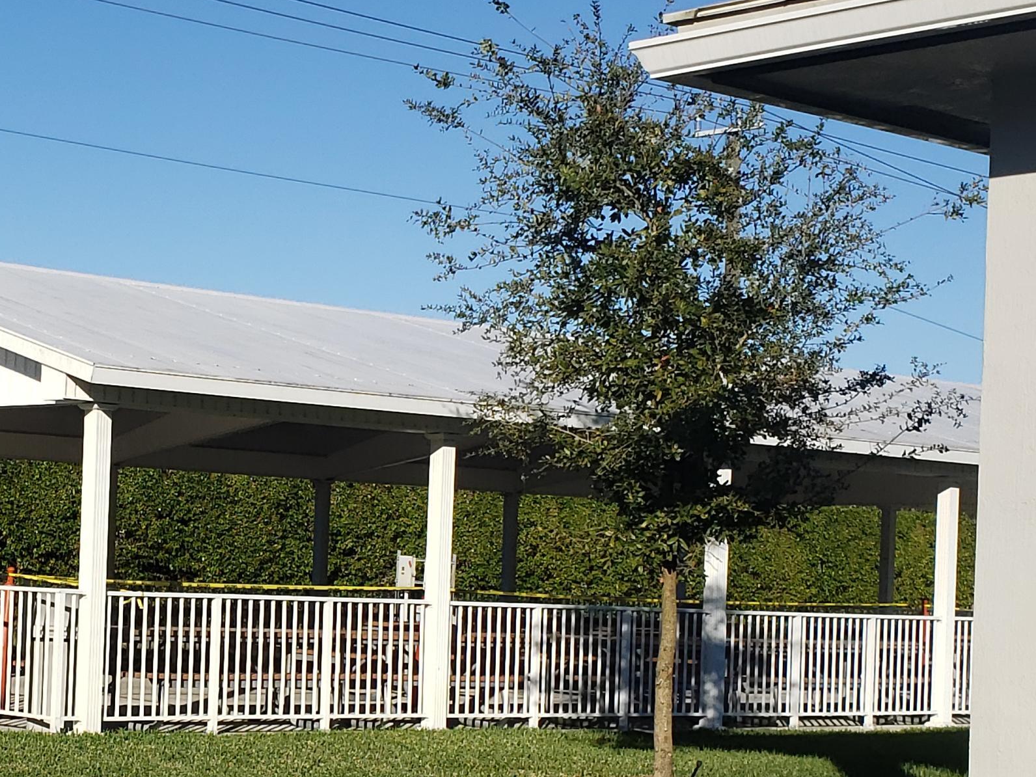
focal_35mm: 49
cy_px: 552
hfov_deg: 36.4
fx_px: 1466
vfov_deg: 29.4
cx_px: 96
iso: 50
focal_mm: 4.3
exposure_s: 1/1930
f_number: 2.4
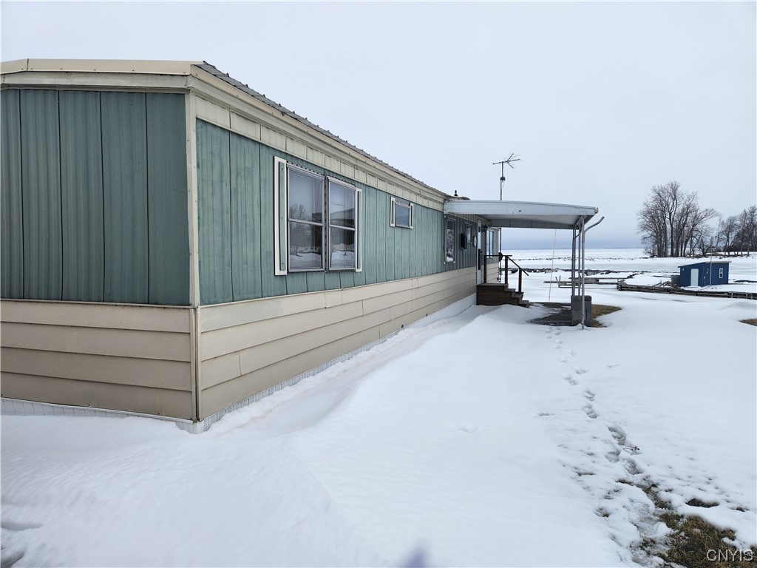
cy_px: 284
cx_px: 378
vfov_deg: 58.9
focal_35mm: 23
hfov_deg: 73.9
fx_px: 503
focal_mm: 5.4
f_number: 1.8
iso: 20
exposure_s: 1/2027
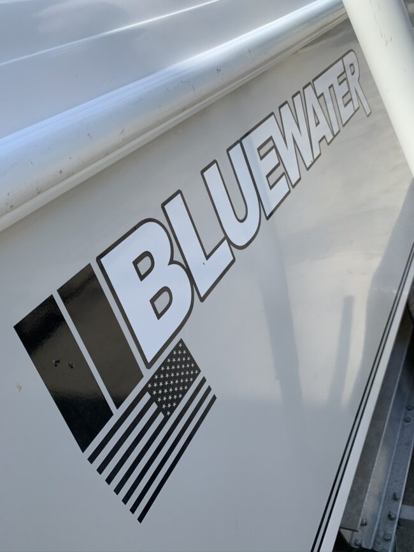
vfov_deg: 67.3
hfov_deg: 53.1
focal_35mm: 26
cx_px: 207
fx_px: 415
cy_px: 276
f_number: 1.8
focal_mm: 4.25
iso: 25
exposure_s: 1/1021
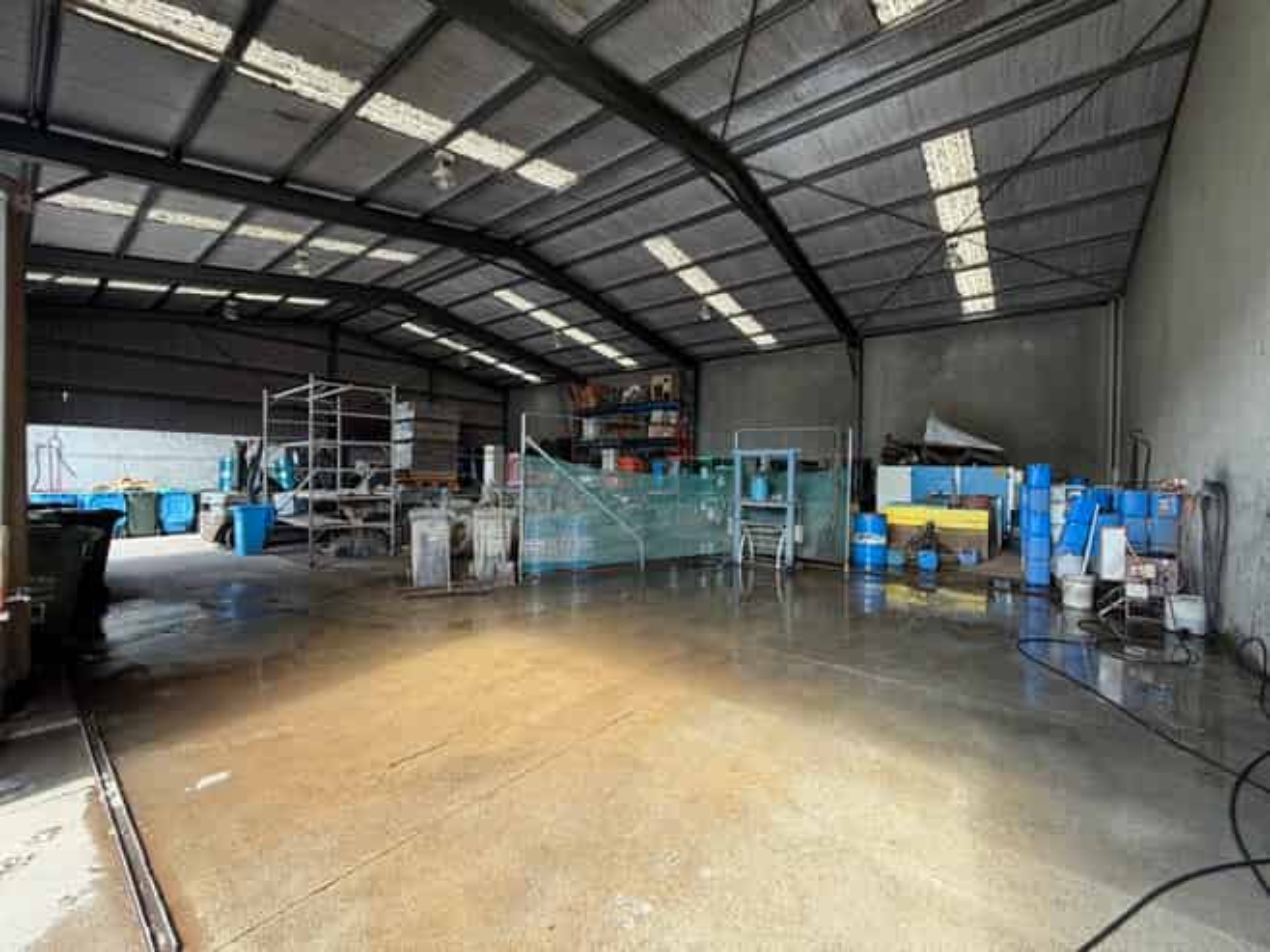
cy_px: 476
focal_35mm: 14
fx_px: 513
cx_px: 635
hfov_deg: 102.1
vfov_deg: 85.6
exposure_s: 1/121
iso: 100
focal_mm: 2.22
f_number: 2.2
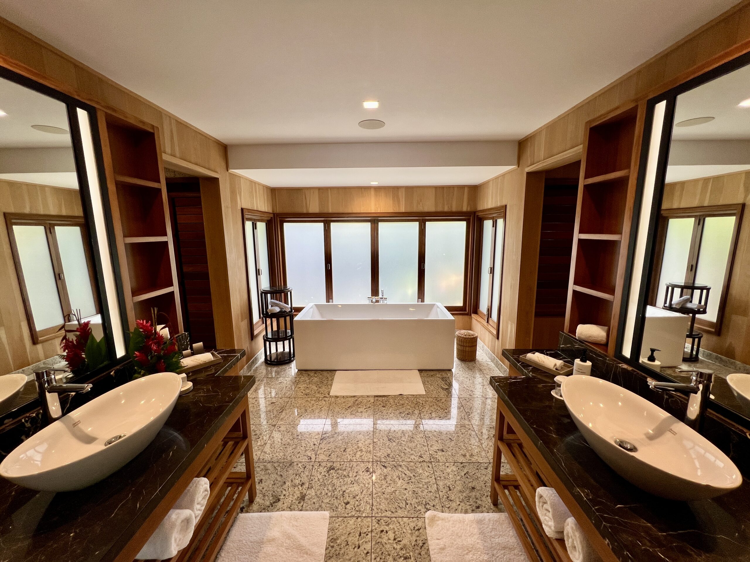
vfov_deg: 89.9
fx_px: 282
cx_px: 375
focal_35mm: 13
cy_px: 281
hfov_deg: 106.2
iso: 50
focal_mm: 1.57
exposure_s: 1/120
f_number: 1.8
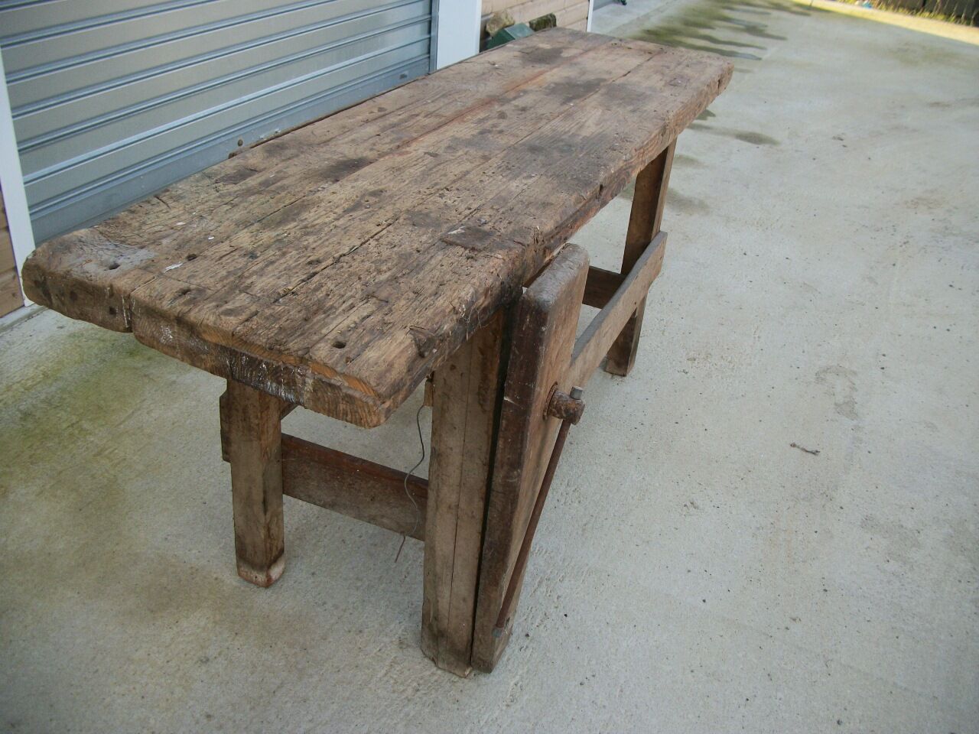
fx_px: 905
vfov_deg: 44.2
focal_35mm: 32
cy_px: 367
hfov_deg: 56.8
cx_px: 490
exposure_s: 1/200
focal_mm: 5.7
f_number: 2.9
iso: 80
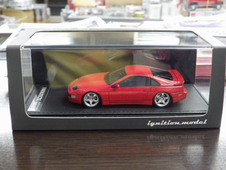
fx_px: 326
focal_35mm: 50
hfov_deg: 38.2
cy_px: 85
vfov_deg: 29.1
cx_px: 113
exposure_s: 1/25
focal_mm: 9
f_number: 3.8
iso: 800
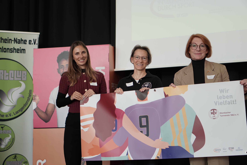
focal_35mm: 75
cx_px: 124
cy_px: 82
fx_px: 515
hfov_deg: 27.0
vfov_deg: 18.2
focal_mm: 50
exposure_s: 1/800
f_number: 1.8
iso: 250
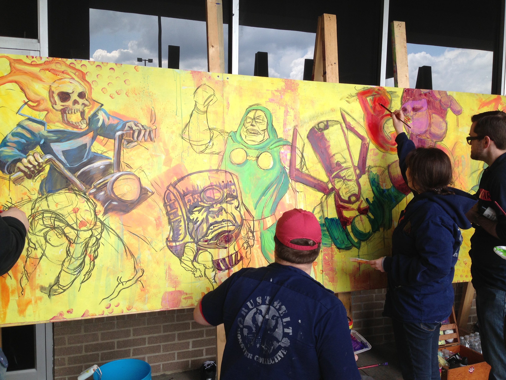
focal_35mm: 33
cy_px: 190
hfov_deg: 55.4
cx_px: 253
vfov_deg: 42.9
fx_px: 482
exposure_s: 1/130
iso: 50
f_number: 2.4
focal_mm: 4.13
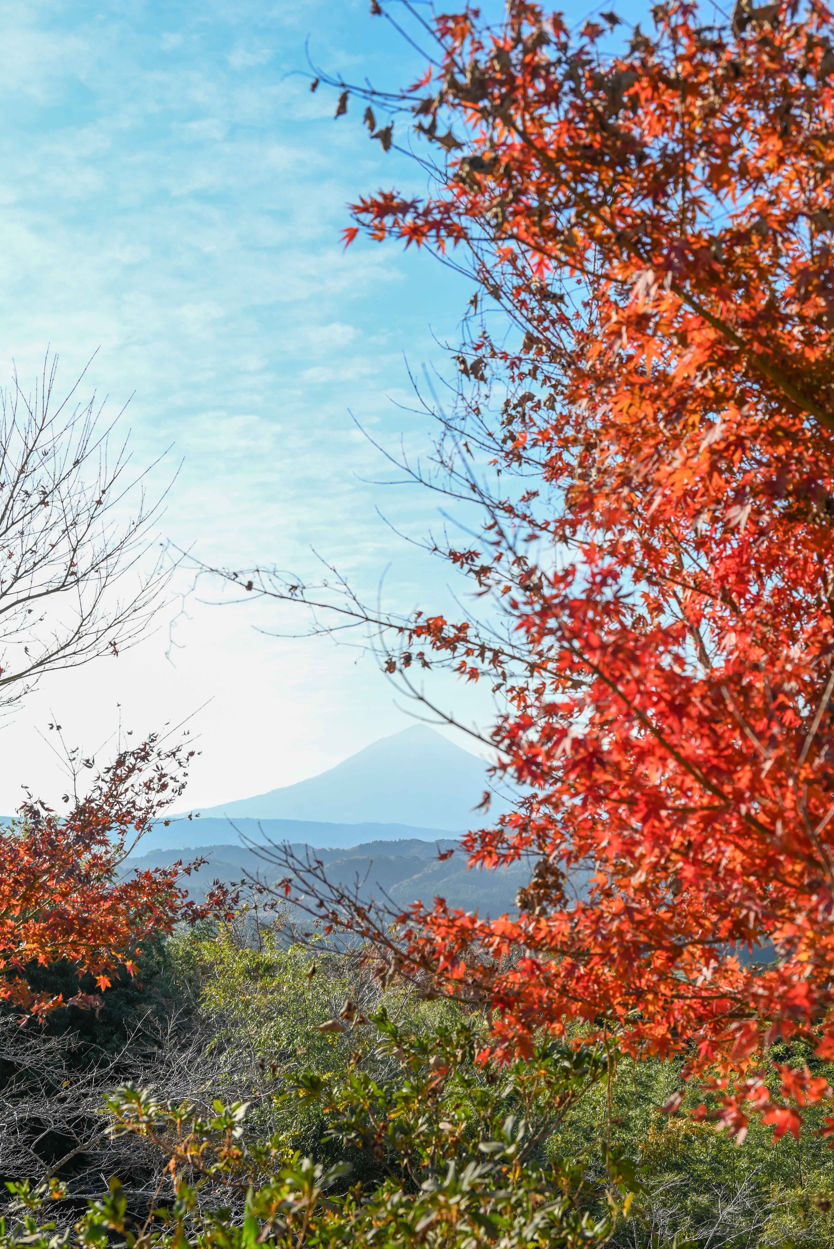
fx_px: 1666
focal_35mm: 48
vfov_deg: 41.1
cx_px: 417
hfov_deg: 28.1
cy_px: 624
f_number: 9
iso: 160
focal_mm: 48
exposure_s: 1/200
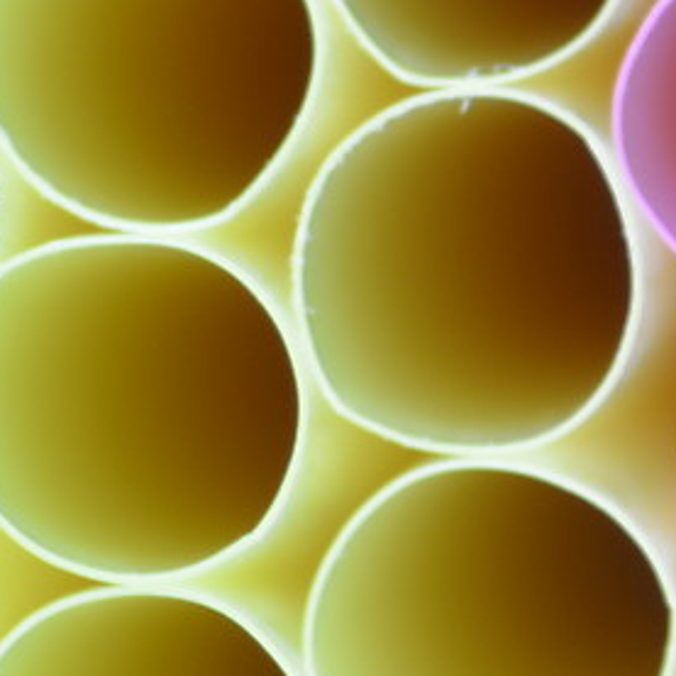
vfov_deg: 1.8
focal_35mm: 993
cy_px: 349
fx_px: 21939
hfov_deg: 1.8
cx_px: 1118
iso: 100
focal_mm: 90
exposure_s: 1/2.5
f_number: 4
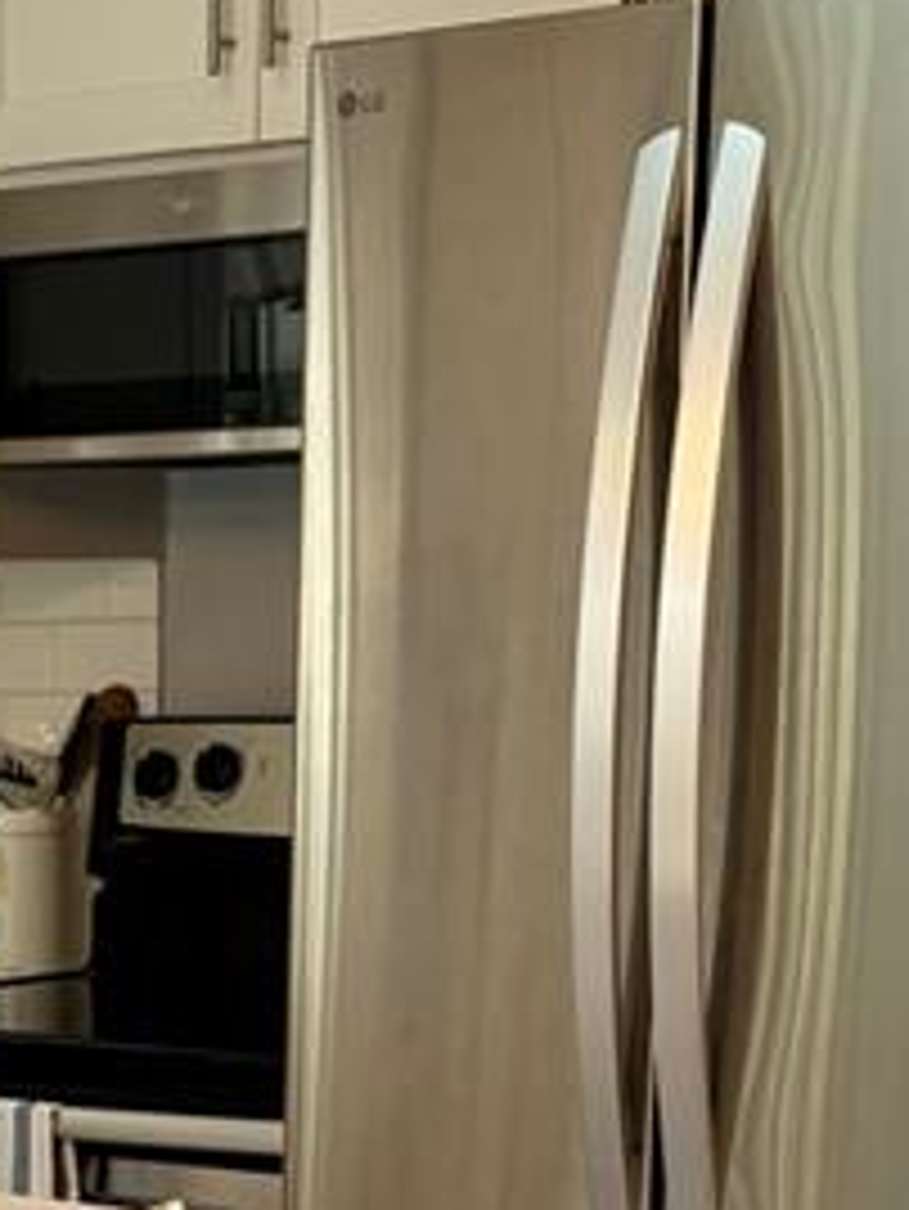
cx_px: -198
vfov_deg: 16.2
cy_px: 1480
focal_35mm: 116
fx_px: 4058
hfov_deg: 12.5
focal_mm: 5.96
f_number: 1.6
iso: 100
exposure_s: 1/60
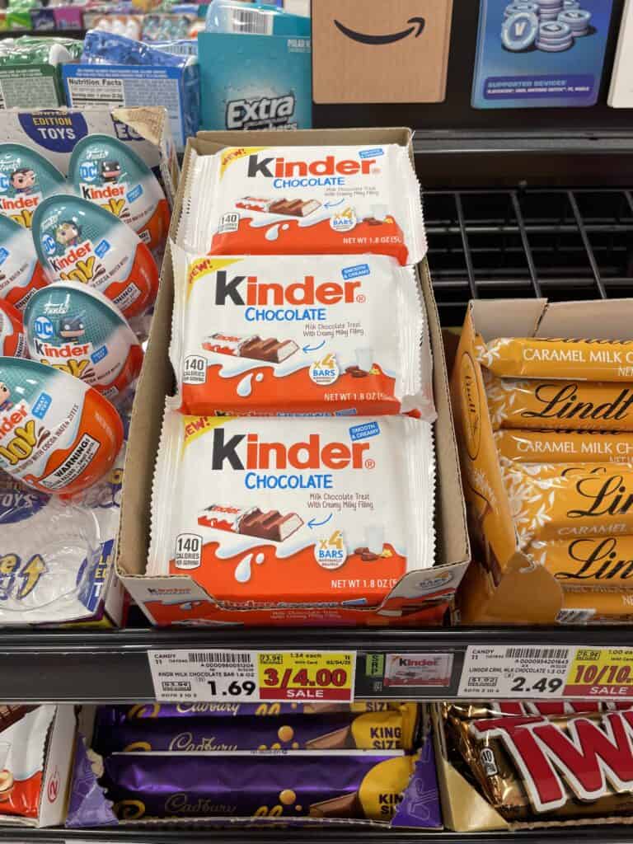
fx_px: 634
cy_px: 422
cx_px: 316
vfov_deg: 67.3
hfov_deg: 53.1
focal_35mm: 26
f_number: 1.6
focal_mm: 4.2
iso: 40
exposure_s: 1/61
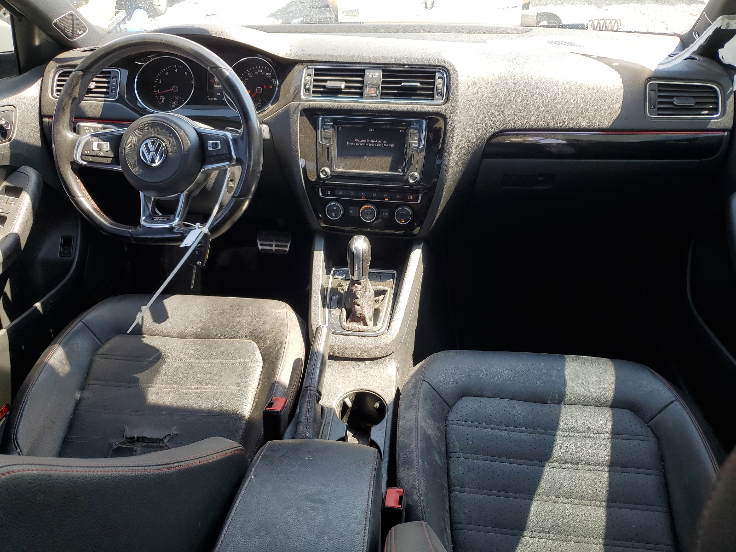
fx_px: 553
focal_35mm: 26
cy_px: 276
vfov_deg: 53.1
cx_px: 368
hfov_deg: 67.3
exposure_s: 1/333
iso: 50
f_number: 1.5
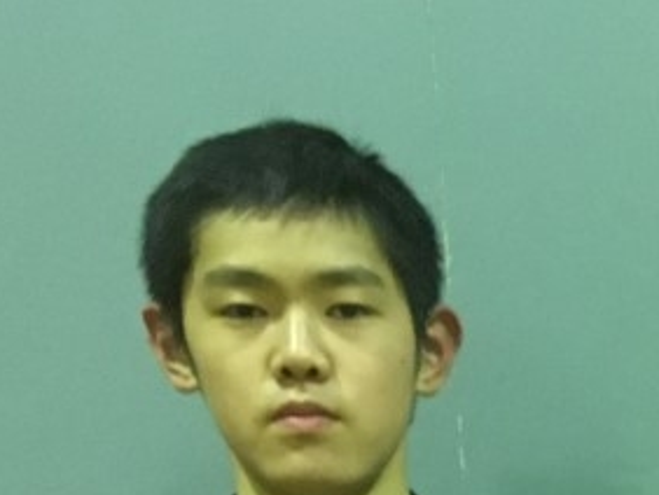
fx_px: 2820
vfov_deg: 9.1
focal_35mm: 148
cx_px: 1332
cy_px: 1184
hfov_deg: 11.9
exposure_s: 1/17
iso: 200
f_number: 2.2
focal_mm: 4.2
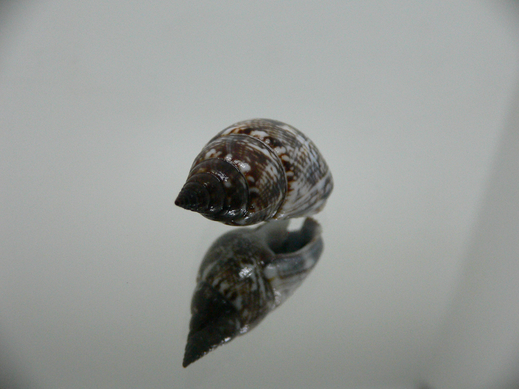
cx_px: 260
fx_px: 525
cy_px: 194
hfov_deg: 52.6
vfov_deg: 40.7
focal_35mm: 35
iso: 200
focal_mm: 4.6
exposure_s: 1/60
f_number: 2.8
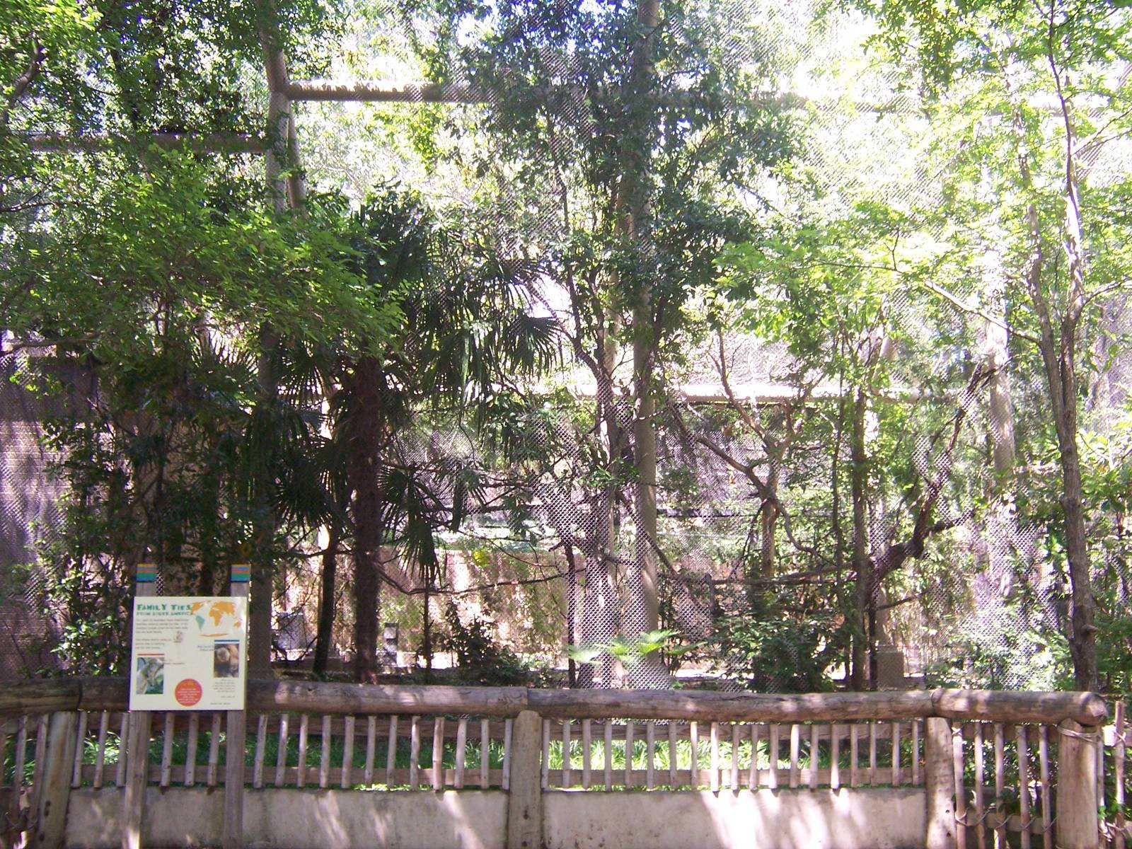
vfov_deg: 42.9
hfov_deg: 55.4
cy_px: 424
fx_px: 1079
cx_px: 566
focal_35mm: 33
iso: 140
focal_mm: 5.5
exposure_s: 1/60
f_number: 2.8
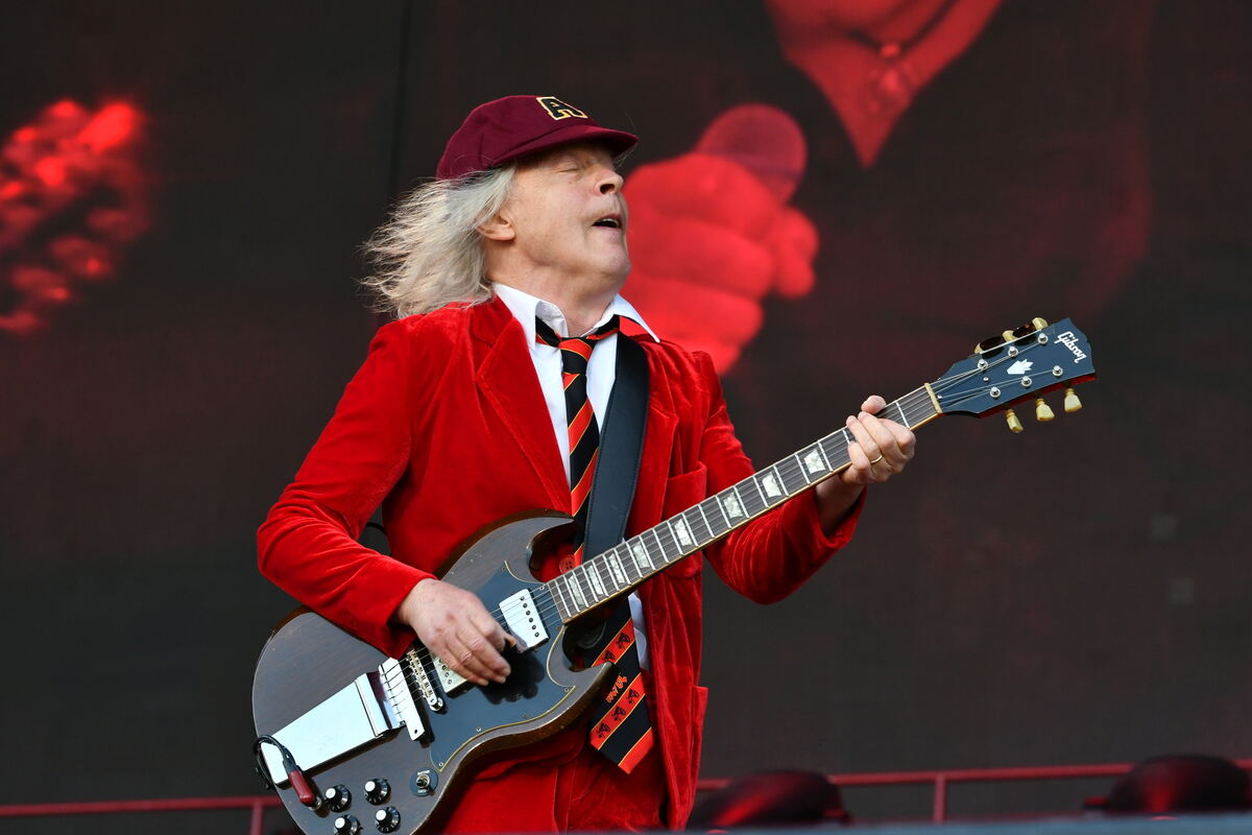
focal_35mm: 180
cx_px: 626
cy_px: 418
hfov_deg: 11.4
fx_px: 6260
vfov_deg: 7.6
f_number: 7.1
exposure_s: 1/250
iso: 800
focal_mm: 120
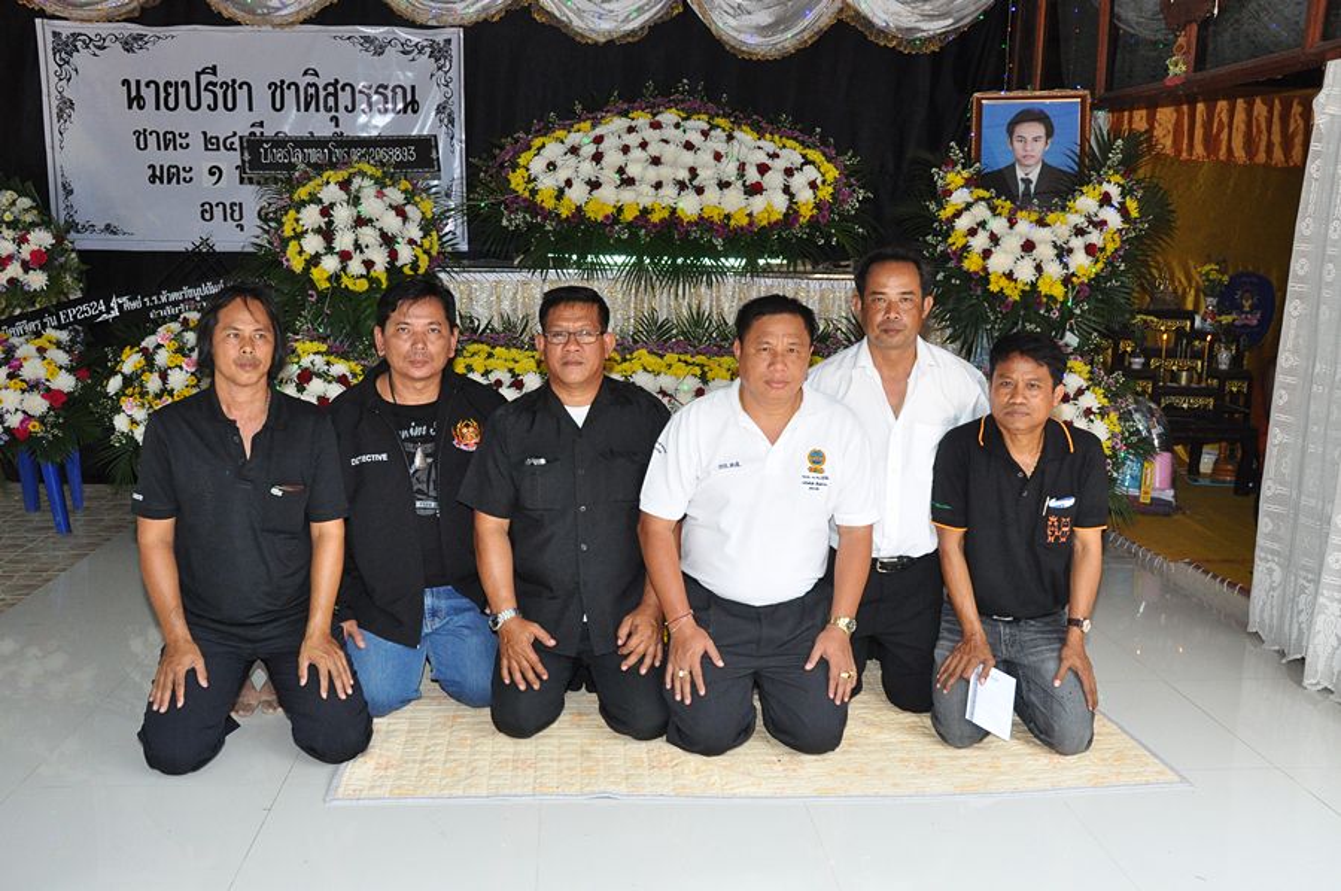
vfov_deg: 39.9
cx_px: 670
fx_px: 1228
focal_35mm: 33
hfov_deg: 57.3
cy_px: 446
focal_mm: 22
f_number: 10
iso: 1600
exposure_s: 1/200
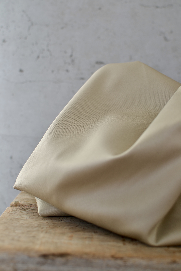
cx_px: 90
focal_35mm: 52
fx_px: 396
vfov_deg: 37.9
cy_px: 136
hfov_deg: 25.8
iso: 100
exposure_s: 1/320
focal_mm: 35
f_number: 3.5
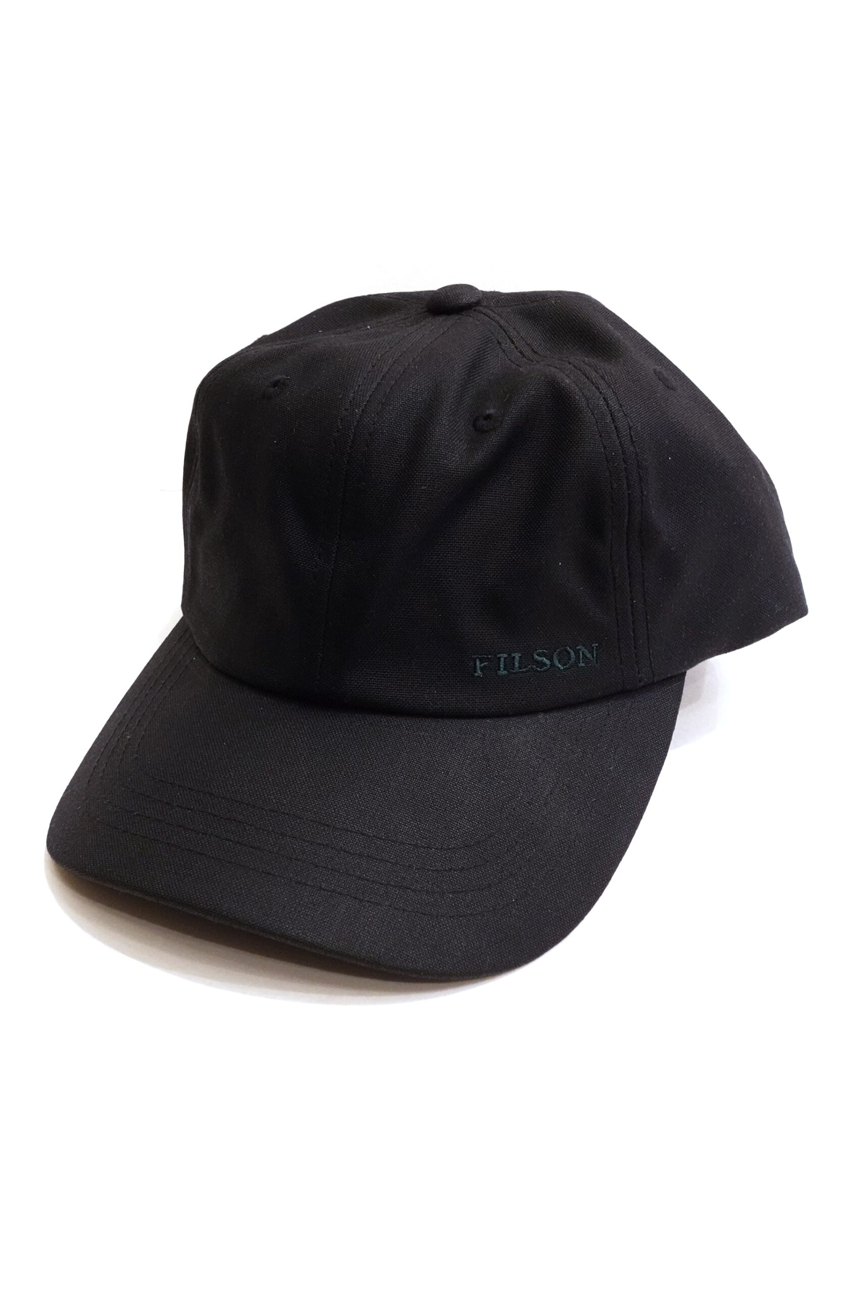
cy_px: 646
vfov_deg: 45.4
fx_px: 1544
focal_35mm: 43
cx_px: 431
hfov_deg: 31.2
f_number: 5
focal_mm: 15.74
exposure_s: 1/50
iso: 4000
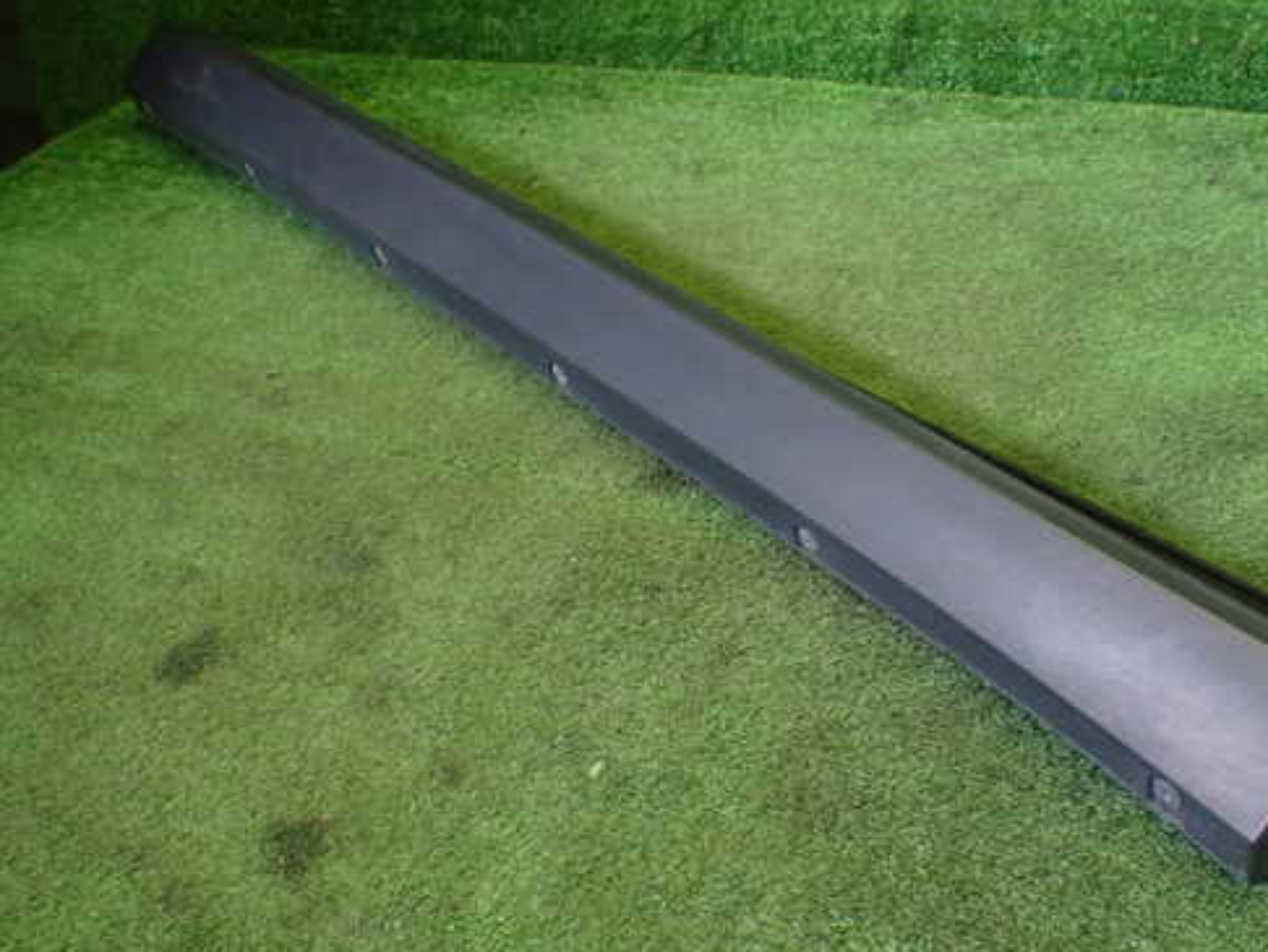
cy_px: 480
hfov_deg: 49.7
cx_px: 777
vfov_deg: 38.7
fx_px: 1356
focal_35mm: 37
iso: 400
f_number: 2.3
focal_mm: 5.4
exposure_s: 1/125
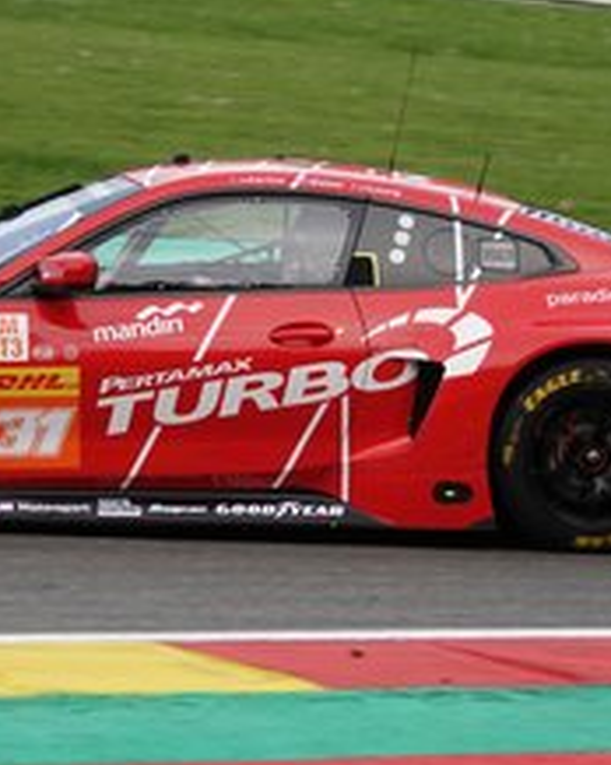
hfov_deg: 6.7
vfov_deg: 8.4
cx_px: 242
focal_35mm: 231
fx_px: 5229
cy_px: 382
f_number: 4
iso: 250
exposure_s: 1/800
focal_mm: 43.48
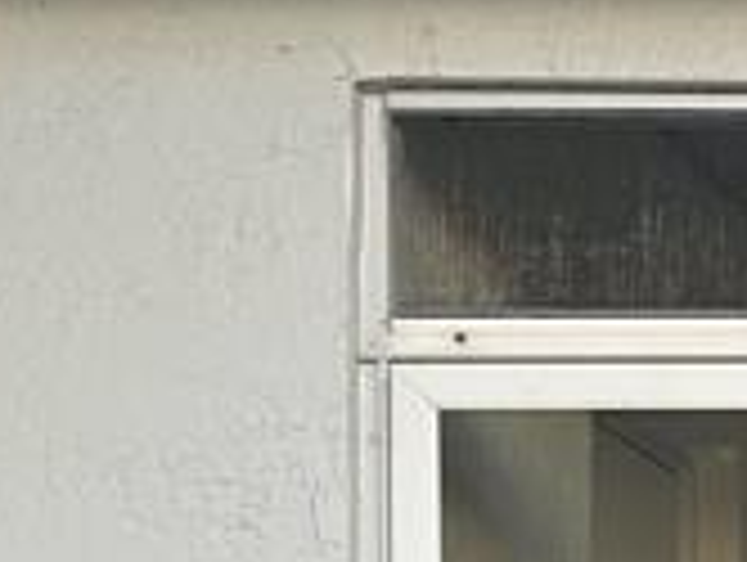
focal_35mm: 148
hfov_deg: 11.8
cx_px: 1521
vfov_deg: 9.7
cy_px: 899
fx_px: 3198
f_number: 1.78
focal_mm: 6.86
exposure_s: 1/406
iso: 80
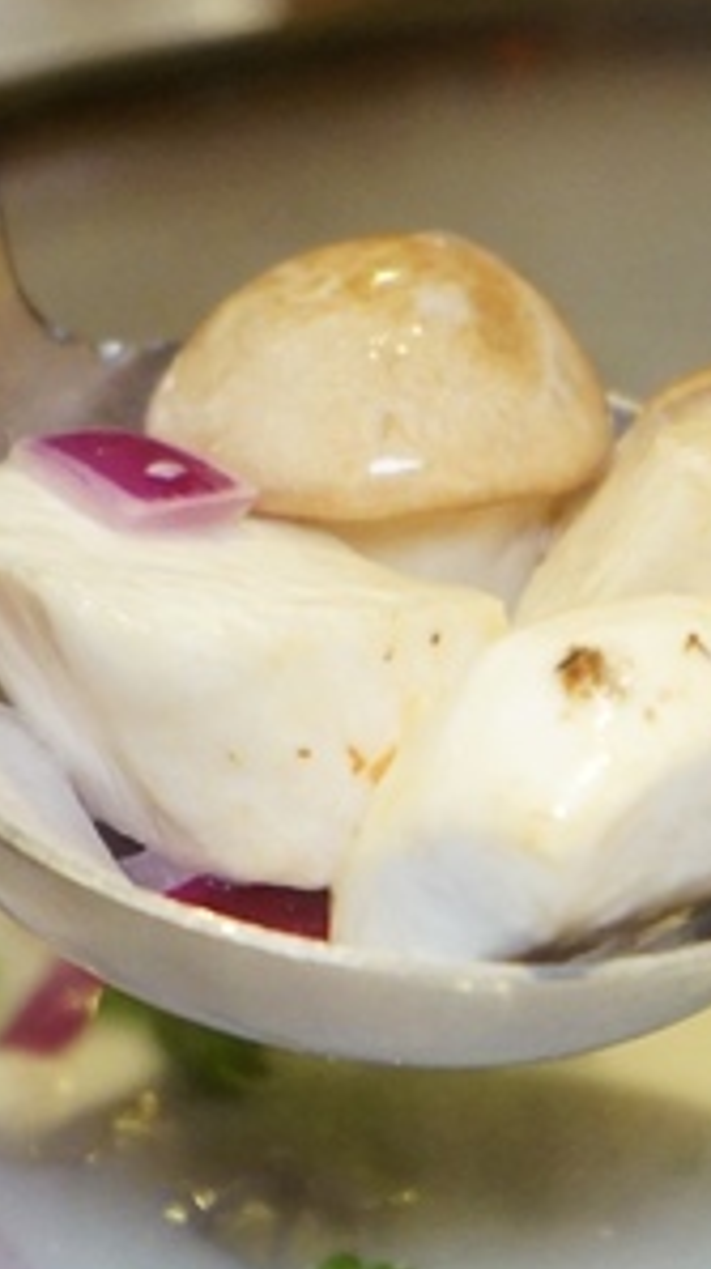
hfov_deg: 6.1
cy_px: 509
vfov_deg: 10.9
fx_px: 6621
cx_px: 400
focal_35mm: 197
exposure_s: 1/80
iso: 3200
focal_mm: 70
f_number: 5.6
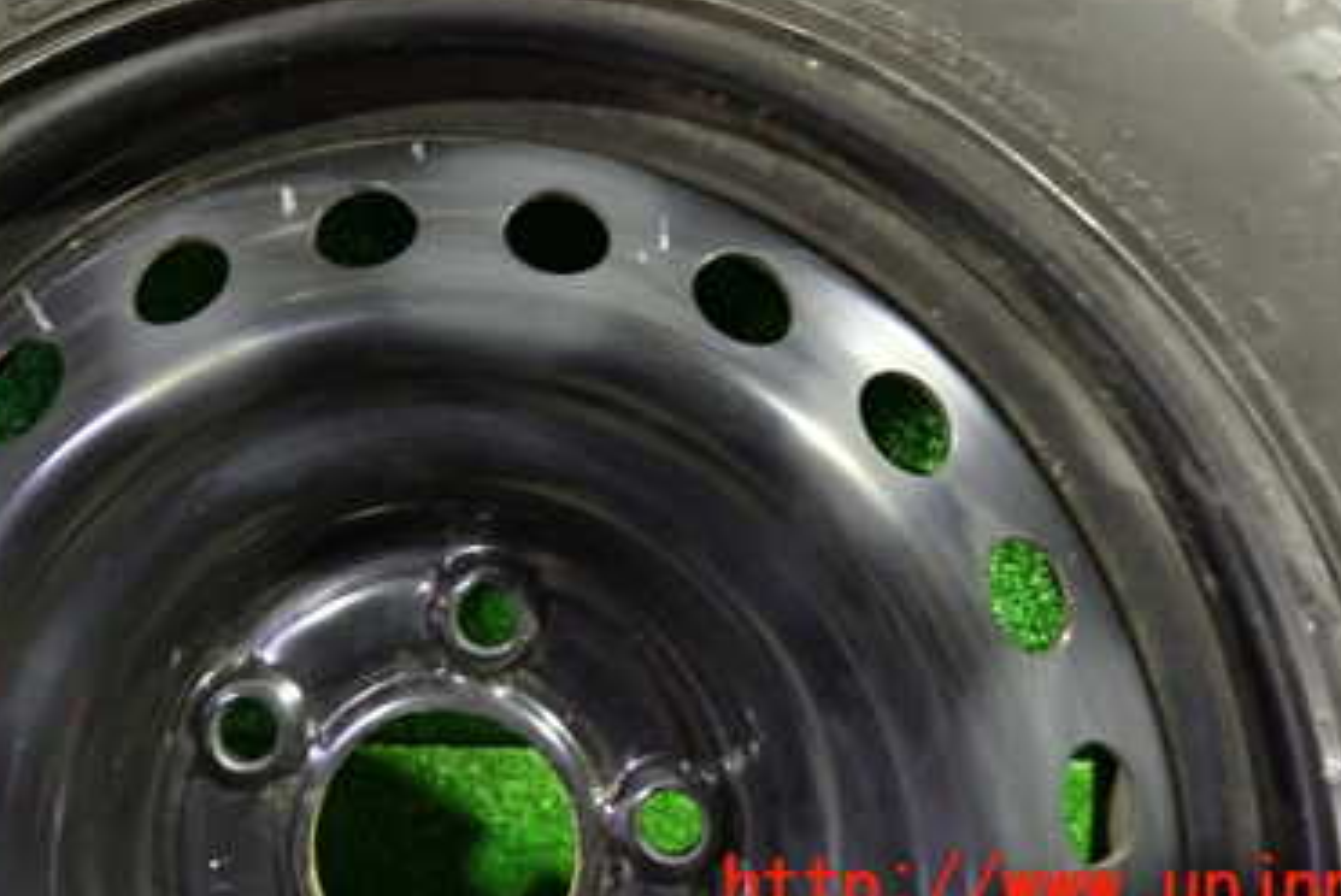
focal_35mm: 42
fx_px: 1566
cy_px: 123
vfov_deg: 30.8
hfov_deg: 45.7
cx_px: 455
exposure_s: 1/20
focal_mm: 4.5
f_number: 2
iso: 800
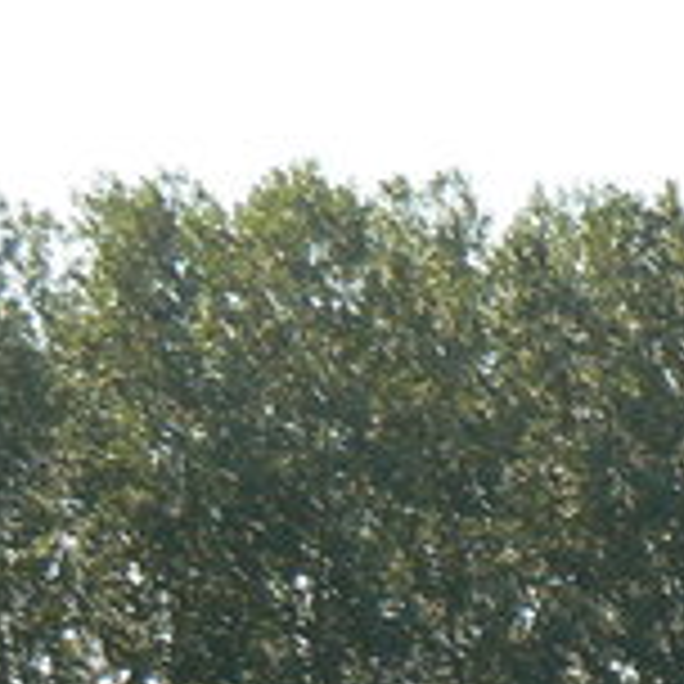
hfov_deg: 9.8
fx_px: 3756
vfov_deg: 9.9
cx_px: 1251
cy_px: 1161
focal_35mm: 168
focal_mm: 6
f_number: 3.6
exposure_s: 1/1000
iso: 100
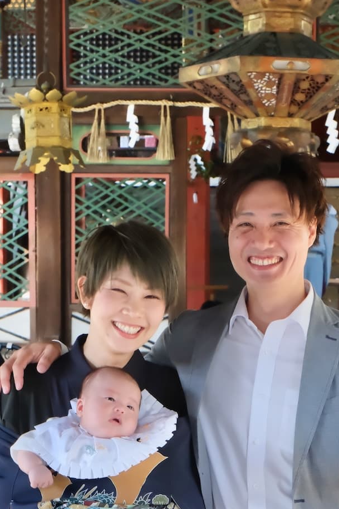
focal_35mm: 105
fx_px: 1484
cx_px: 207
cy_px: 516
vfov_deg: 18.9
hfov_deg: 13.0
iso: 3200
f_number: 6.3
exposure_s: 1/250
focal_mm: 32
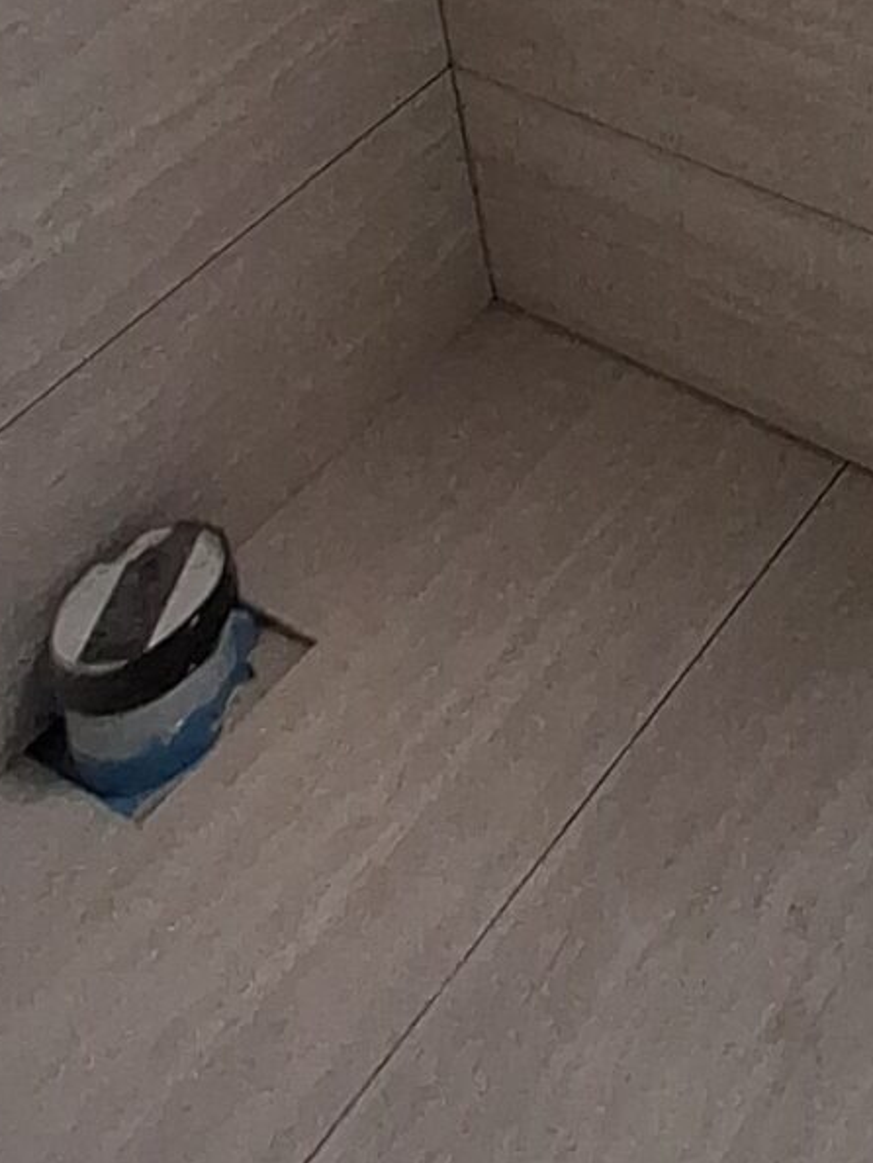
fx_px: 1882
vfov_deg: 21.4
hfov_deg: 20.1
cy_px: -963
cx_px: 1505
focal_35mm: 56
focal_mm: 1.74
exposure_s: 1/50
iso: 125
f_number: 2.2
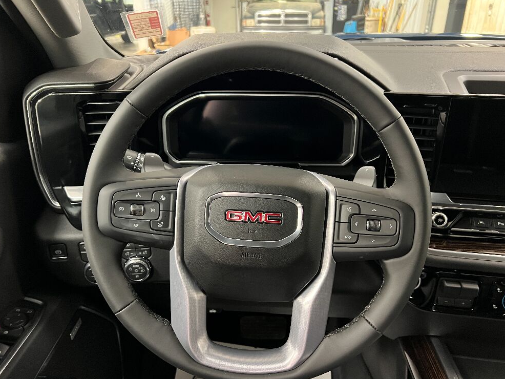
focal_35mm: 27
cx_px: 255
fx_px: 394
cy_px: 195
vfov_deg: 51.4
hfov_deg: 65.3
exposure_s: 1/30
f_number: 1.5
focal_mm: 5.7
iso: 500
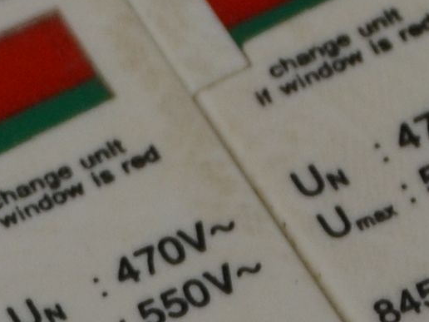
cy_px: 468
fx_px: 6060
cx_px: -74
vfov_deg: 3.0
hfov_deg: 4.0
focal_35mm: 489
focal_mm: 38
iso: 280
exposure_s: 1/60
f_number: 5
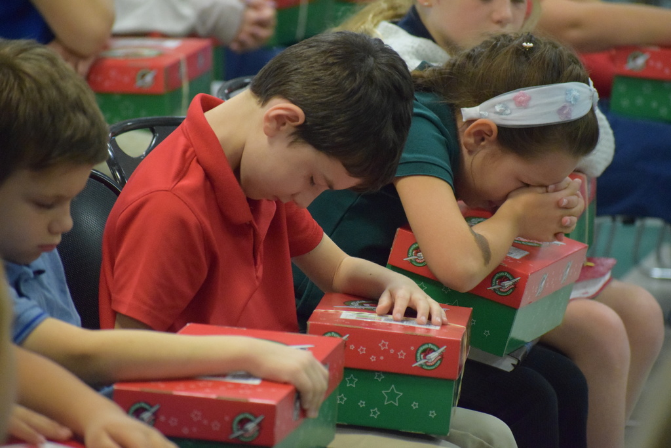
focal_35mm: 255
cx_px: 336
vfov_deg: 5.4
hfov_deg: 8.1
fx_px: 4753
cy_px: 224
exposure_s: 1/200
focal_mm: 170
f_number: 5
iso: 6400
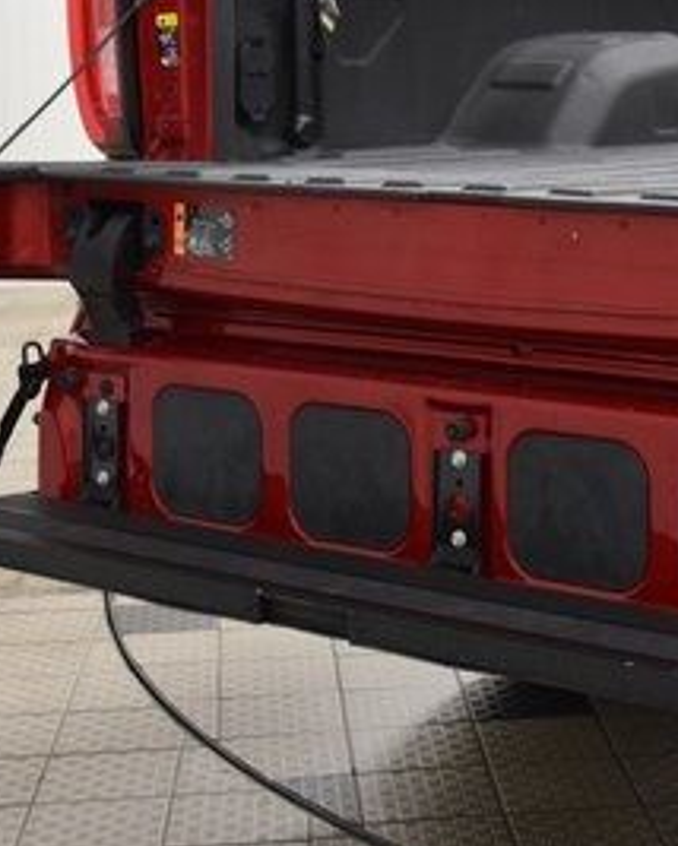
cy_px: 242
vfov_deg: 23.4
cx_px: 710
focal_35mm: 81
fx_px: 2029
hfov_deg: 18.4
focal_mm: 24
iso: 1600
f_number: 4.5
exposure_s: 1/60
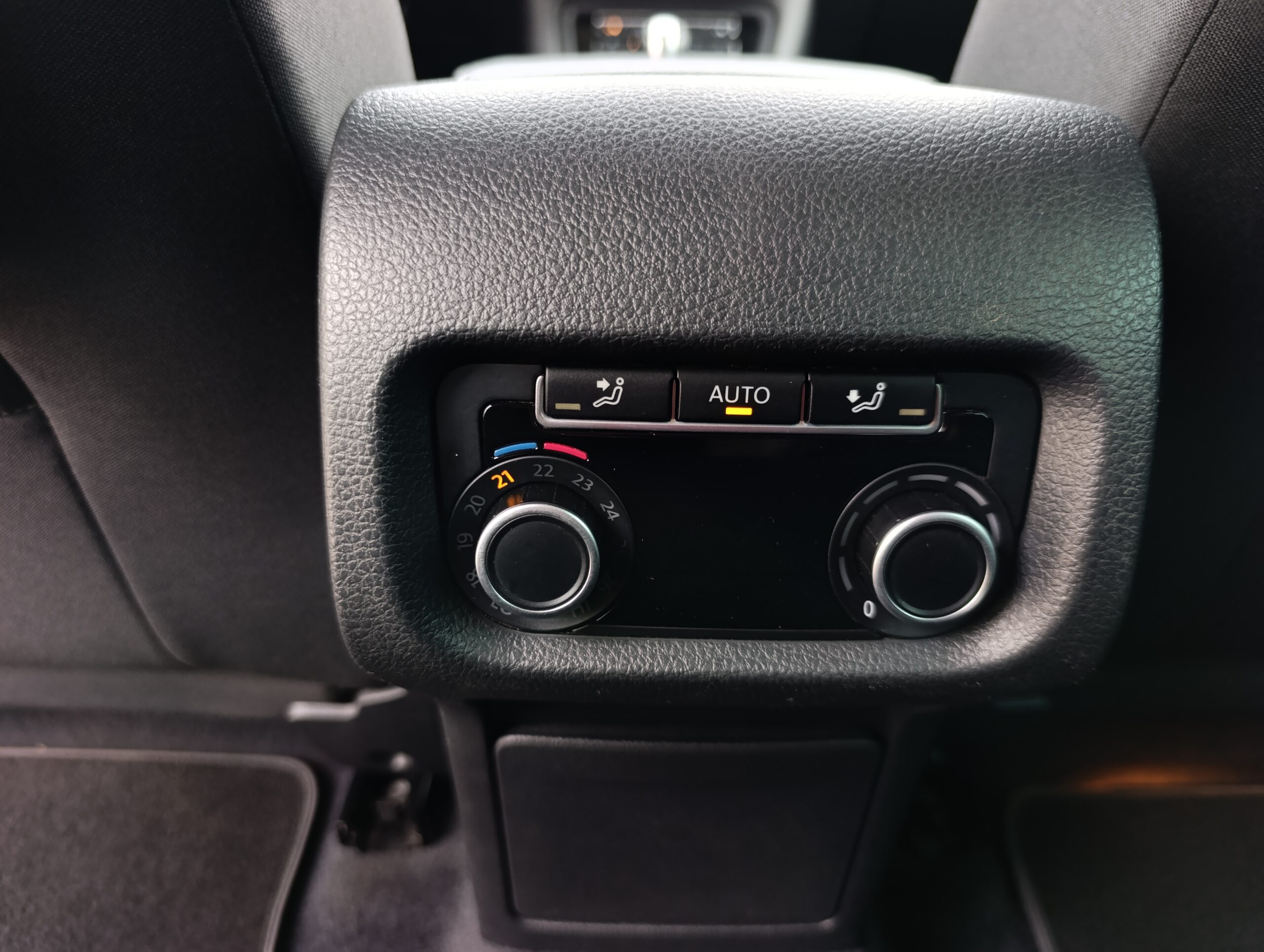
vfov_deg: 59.0
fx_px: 841
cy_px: 476
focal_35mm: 23
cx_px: 632
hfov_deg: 73.8
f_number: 1.6
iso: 500
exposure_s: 1/100
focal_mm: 6.14
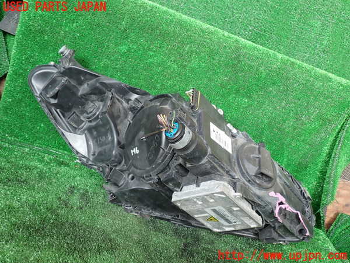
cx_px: 175
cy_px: 132
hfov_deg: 60.0
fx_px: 303
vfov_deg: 46.8
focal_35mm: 30
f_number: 2.3
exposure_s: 1/60
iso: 100
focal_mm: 5.4
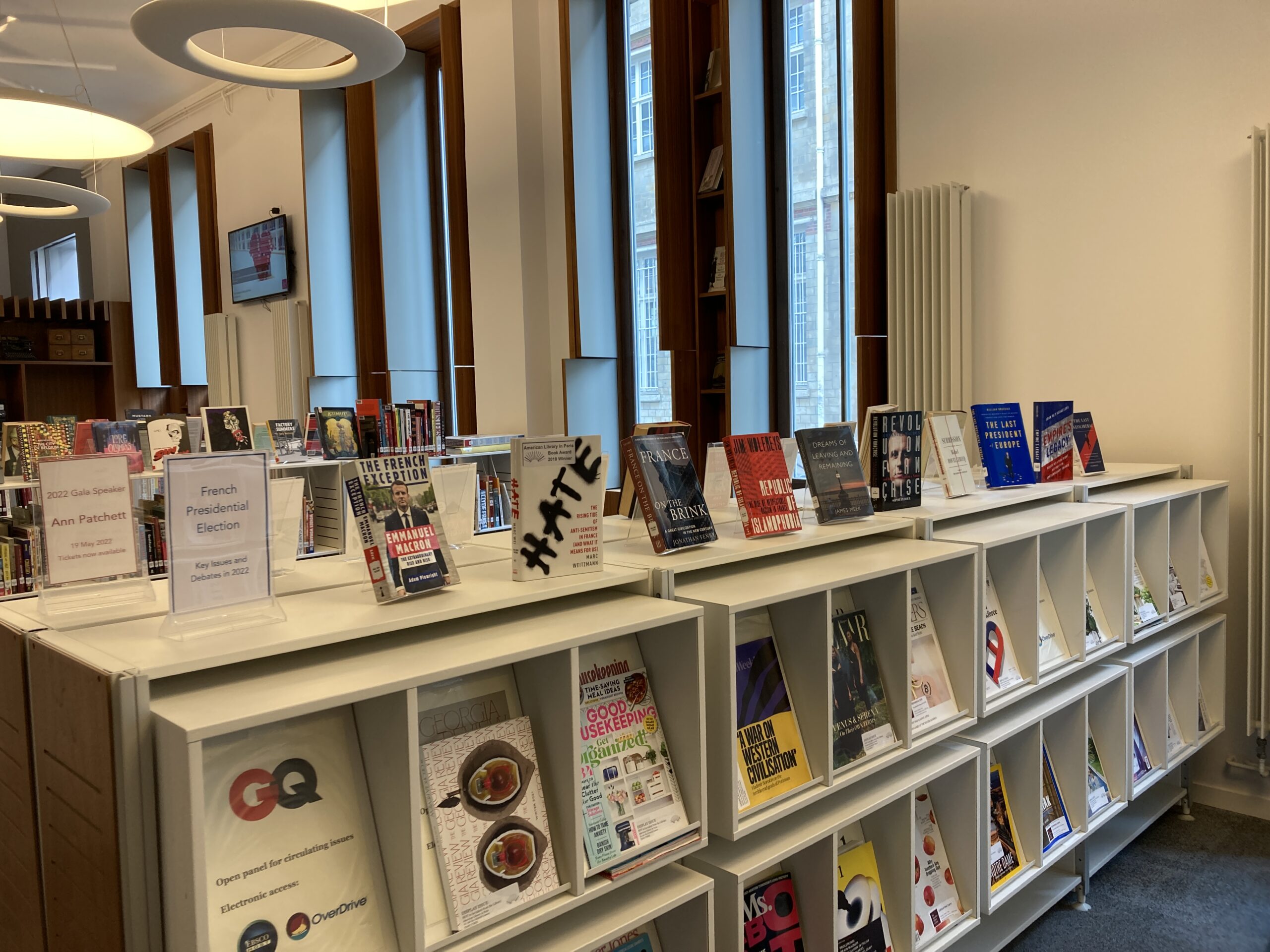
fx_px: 1027
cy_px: 476
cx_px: 635
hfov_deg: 63.4
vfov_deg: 49.7
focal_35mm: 28
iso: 50
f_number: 1.8
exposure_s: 1/50
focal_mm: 3.99
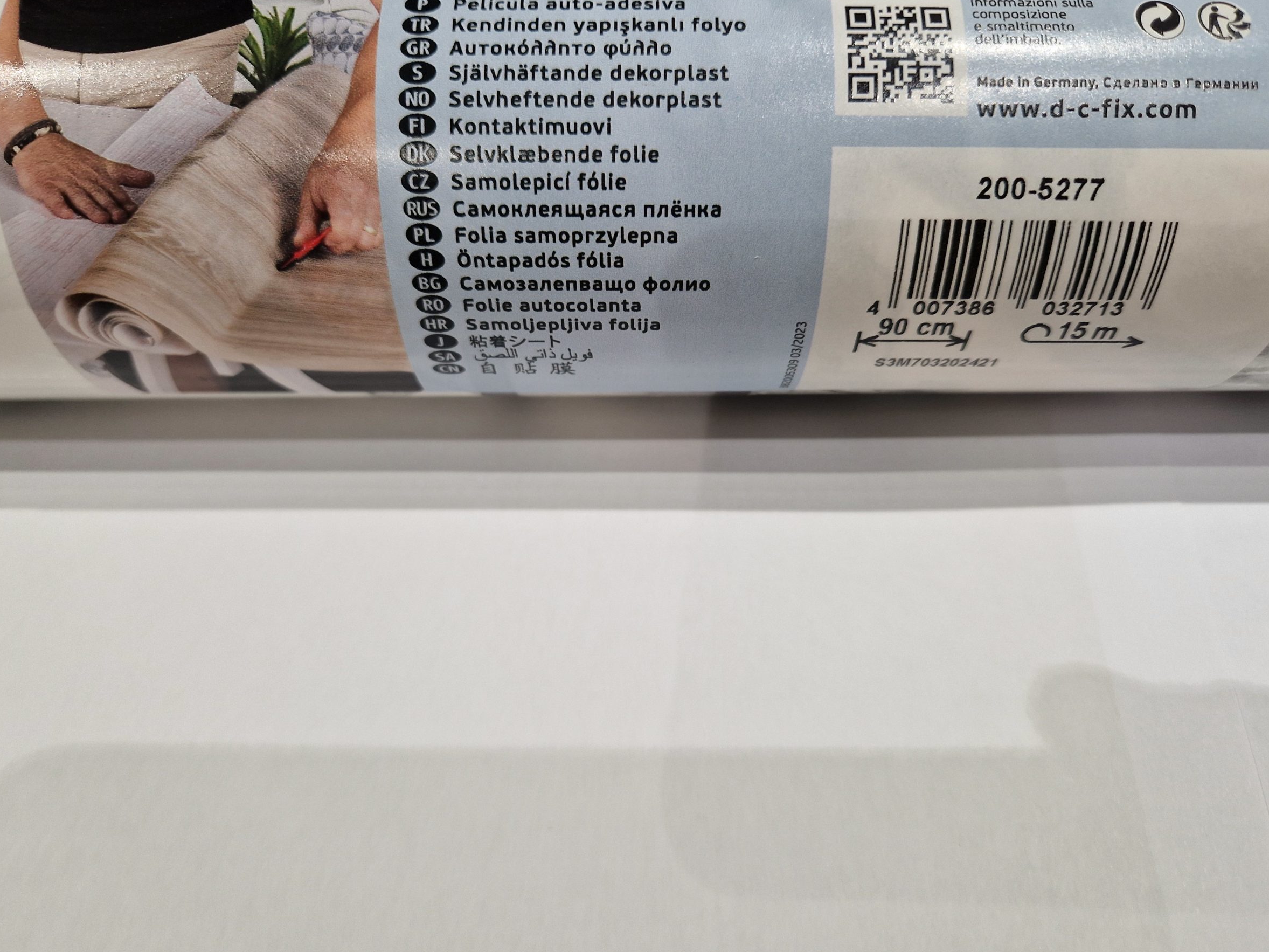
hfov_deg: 69.4
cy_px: 441
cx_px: 642
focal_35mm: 25
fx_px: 916
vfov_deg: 54.8
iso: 80
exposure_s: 1/100
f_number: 1.8
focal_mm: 5.4
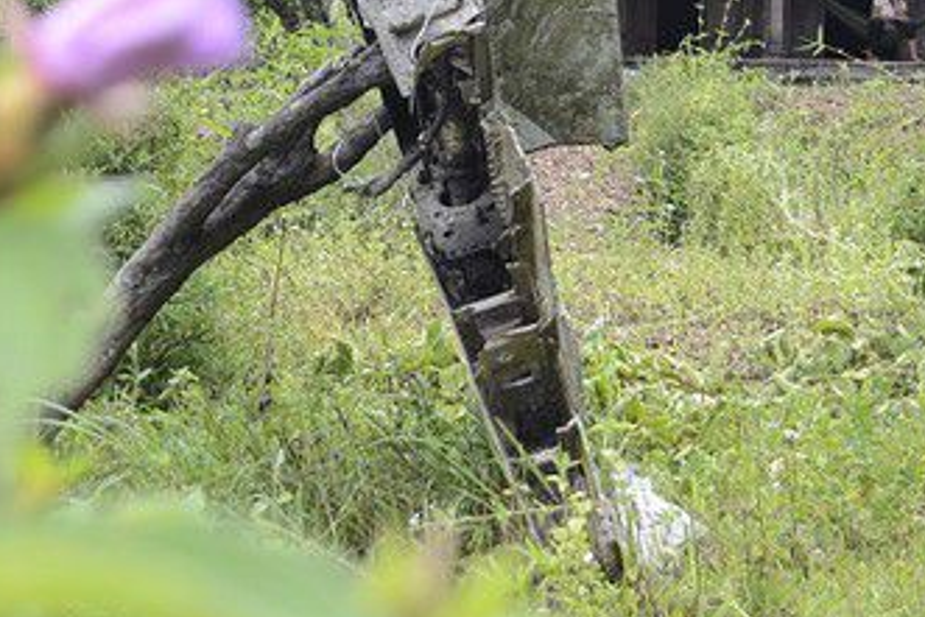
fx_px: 2236
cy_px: 87
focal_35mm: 87
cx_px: 495
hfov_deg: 23.4
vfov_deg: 15.6
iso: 100
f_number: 4.8
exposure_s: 1/125
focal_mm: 32
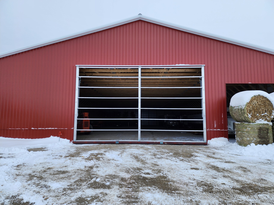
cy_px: 102
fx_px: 182
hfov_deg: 73.9
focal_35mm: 23
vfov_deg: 58.9
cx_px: 137
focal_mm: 6.4
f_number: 1.8
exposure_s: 1/180
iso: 25
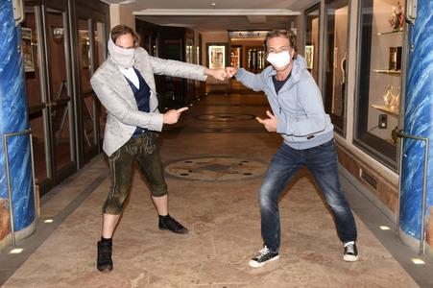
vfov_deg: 35.0
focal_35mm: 38
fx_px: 457
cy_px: 144
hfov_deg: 50.7
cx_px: 216
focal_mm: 38
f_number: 6.3
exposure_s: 1/80
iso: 1250
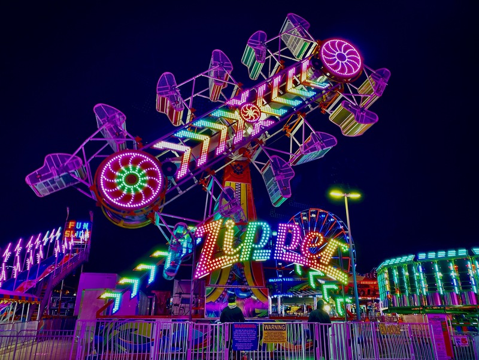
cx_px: 240
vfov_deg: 53.1
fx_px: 360
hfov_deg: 67.3
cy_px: 180
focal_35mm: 26
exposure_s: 1/60
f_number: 1.8
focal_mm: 4.25
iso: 160
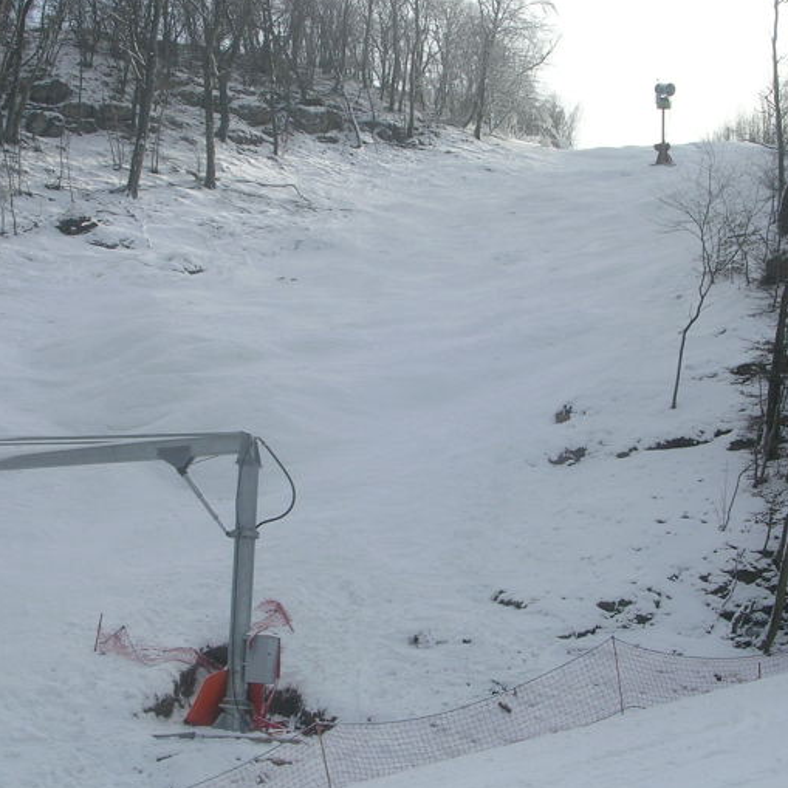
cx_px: 416
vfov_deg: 30.0
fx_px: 1468
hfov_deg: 30.0
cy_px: 406
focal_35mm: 57
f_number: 5.8
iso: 50
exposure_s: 1/327
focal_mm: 6.2
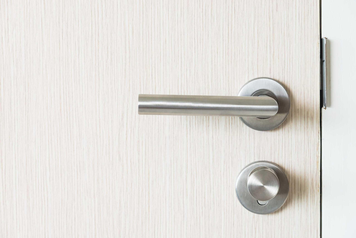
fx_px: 1187
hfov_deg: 17.1
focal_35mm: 120
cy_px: 119
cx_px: 178
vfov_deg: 11.4
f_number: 8
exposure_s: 1/60
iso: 200
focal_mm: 120
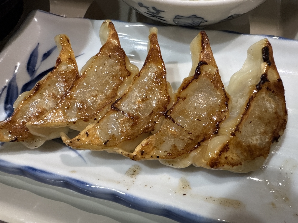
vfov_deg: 54.9
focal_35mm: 25
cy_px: 112
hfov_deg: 69.4
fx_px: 215
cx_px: 149
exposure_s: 1/60
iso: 500
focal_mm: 2.22
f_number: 2.2
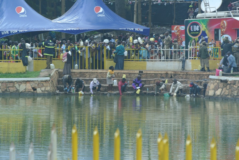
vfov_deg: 4.6
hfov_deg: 6.9
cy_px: 80
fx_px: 1974
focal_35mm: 297
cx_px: 120
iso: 100
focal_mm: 110
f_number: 6.3
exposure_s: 1/60
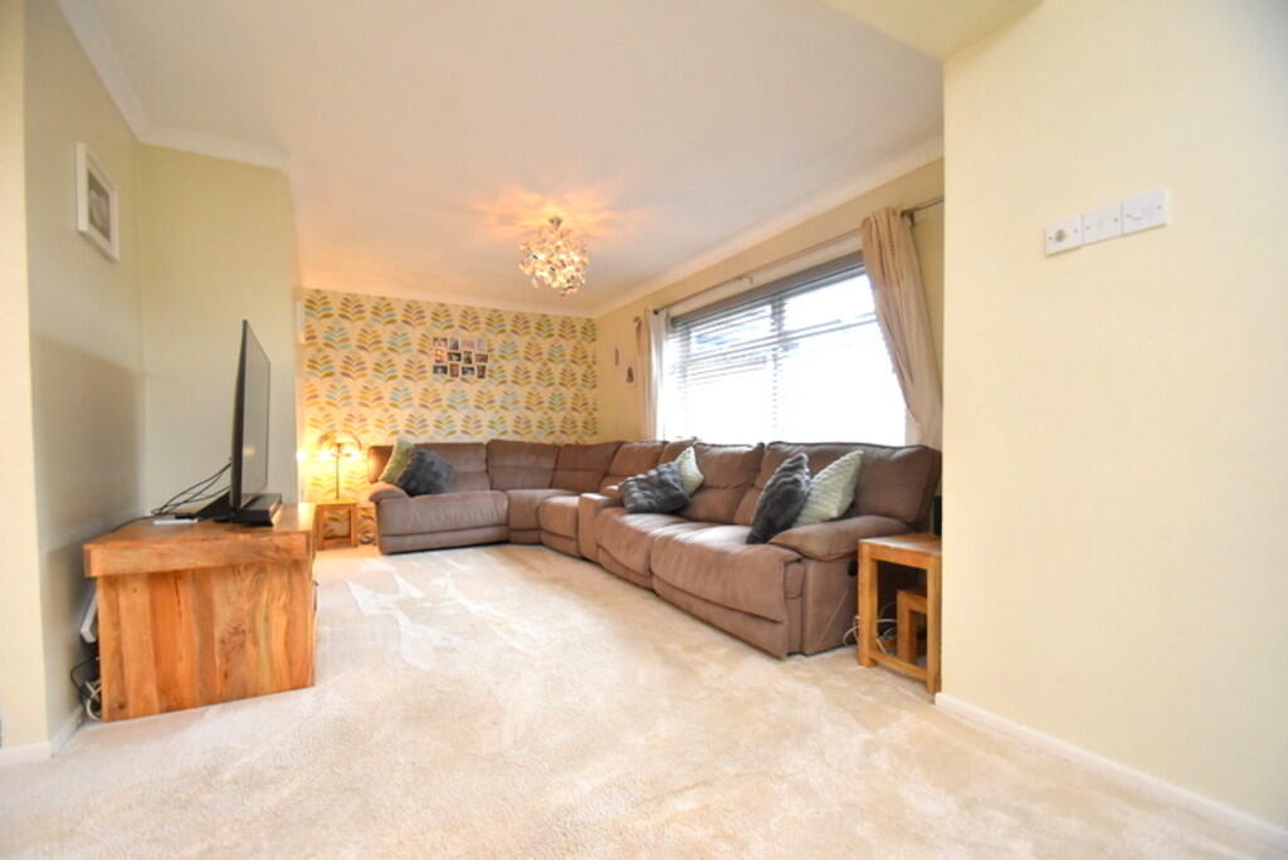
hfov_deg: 100.4
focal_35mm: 15
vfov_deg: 77.4
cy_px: 430
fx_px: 537
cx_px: 644
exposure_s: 1/125
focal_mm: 10
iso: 1100
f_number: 3.5
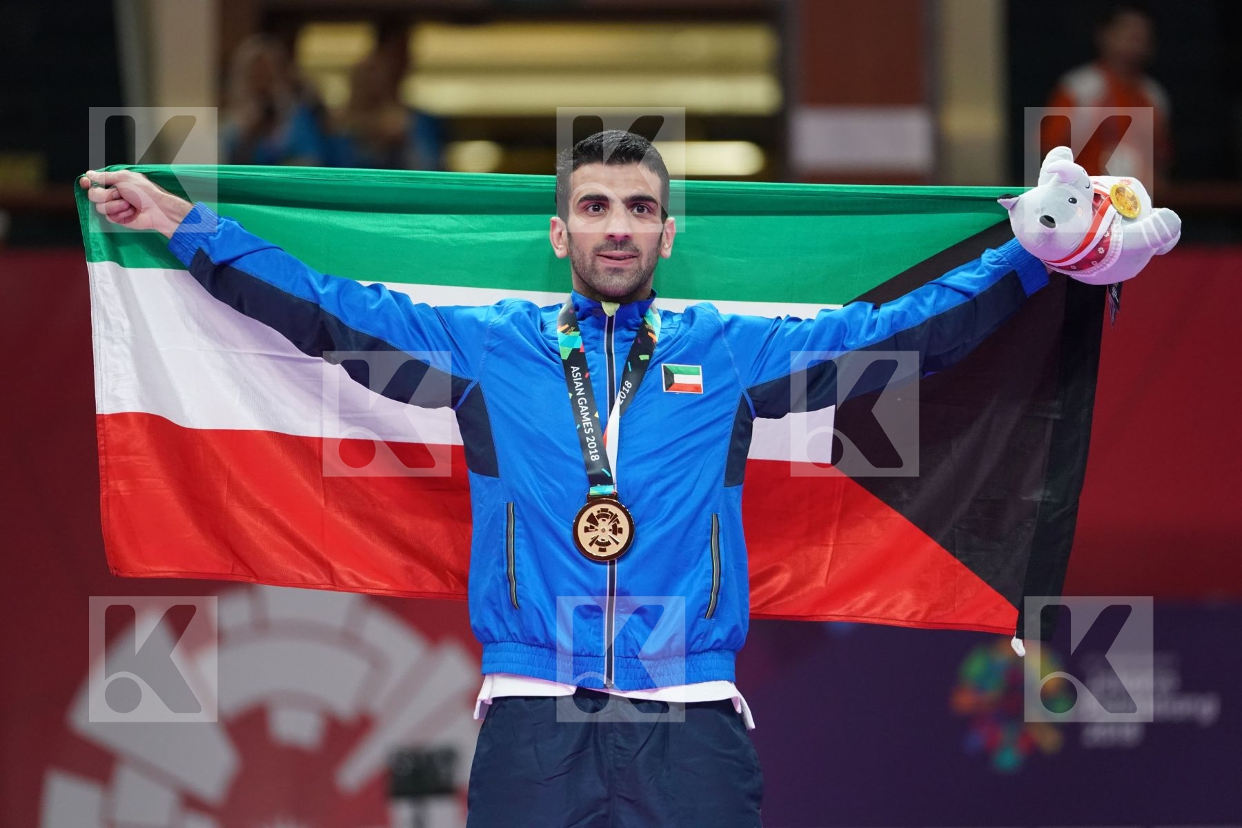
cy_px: 414
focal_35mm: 280
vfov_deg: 4.9
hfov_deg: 7.4
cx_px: 621
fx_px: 9659
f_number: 4
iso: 3200
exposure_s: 1/500
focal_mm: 280
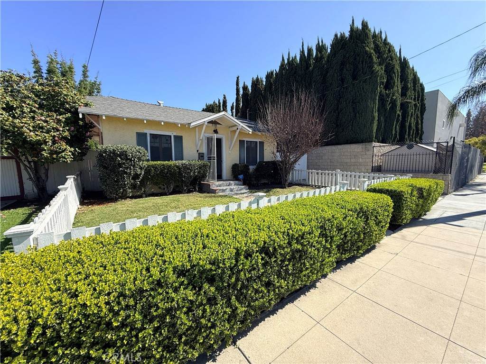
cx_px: 243
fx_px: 197
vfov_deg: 85.7
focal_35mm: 14
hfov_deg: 102.1
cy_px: 182
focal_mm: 2.22
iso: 50
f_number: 2.2
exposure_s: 1/1001
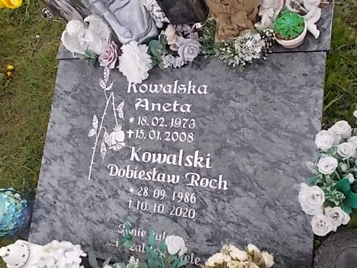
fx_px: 413
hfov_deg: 46.8
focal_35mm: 40
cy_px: 122
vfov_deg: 35.9
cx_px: 167
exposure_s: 1/250
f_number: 3.6
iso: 80
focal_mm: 6
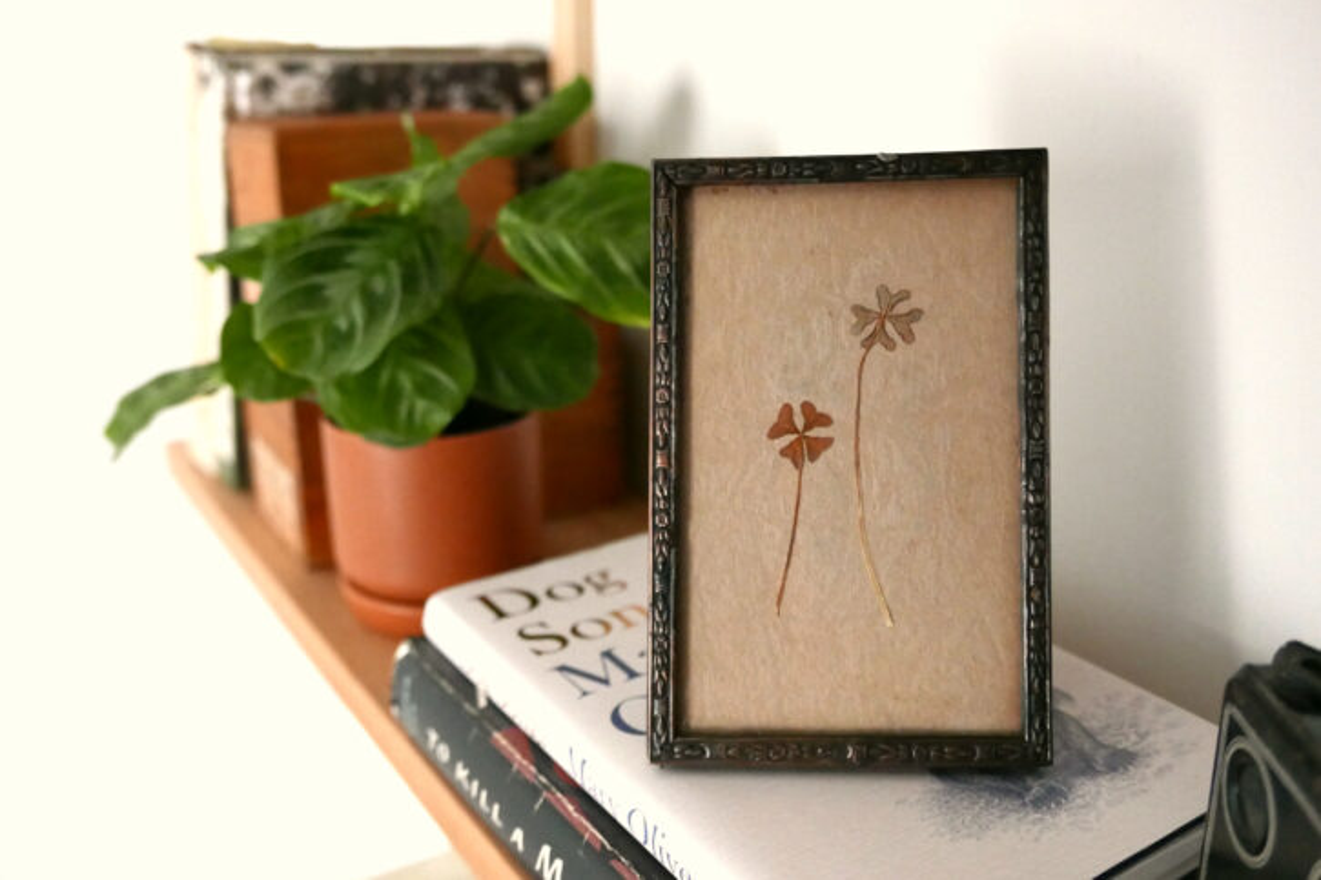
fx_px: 1211
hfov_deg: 57.2
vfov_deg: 40.0
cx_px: 660
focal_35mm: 33
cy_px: 440
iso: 2500
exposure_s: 1/500
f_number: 2.2
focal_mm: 14.9
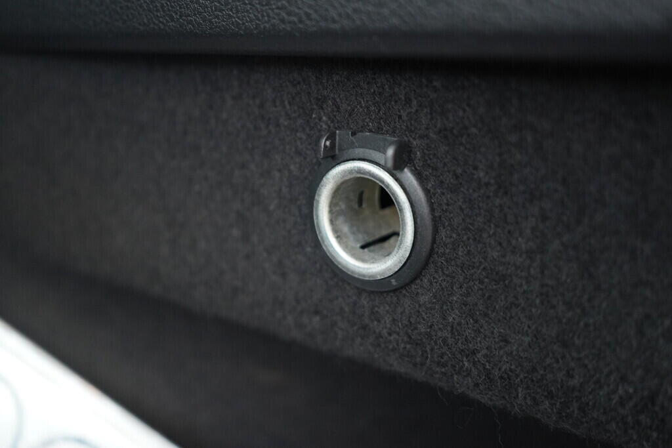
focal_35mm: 36
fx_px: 672
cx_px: 336
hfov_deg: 53.1
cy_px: 224
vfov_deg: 36.9
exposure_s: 1/40
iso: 1250
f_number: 2.8
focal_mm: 24
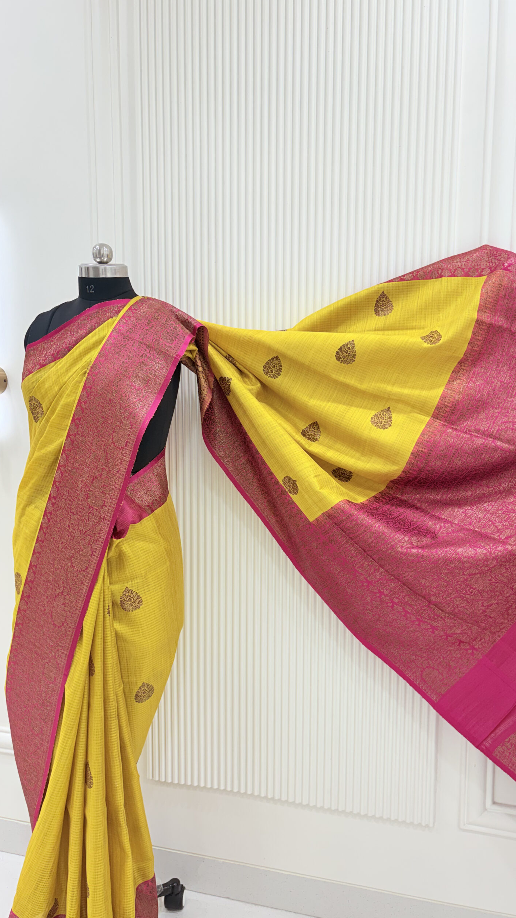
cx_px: 290
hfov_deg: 40.1
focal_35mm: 29
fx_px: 705
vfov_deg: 66.1
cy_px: 468
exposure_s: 1/100
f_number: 1.6
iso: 40
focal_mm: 5.96
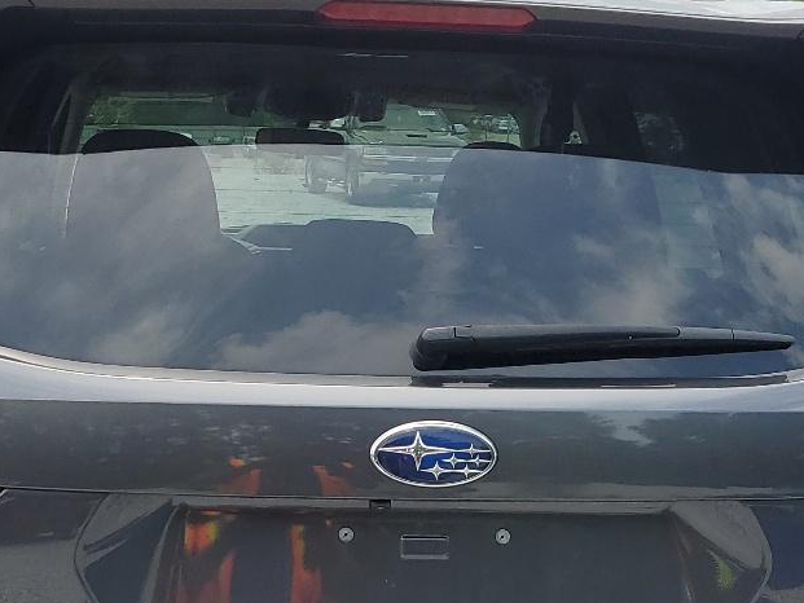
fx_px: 1556
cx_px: 366
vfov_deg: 21.4
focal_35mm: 67
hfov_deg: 28.9
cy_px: 549
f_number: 1.5
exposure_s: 1/1667
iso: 50
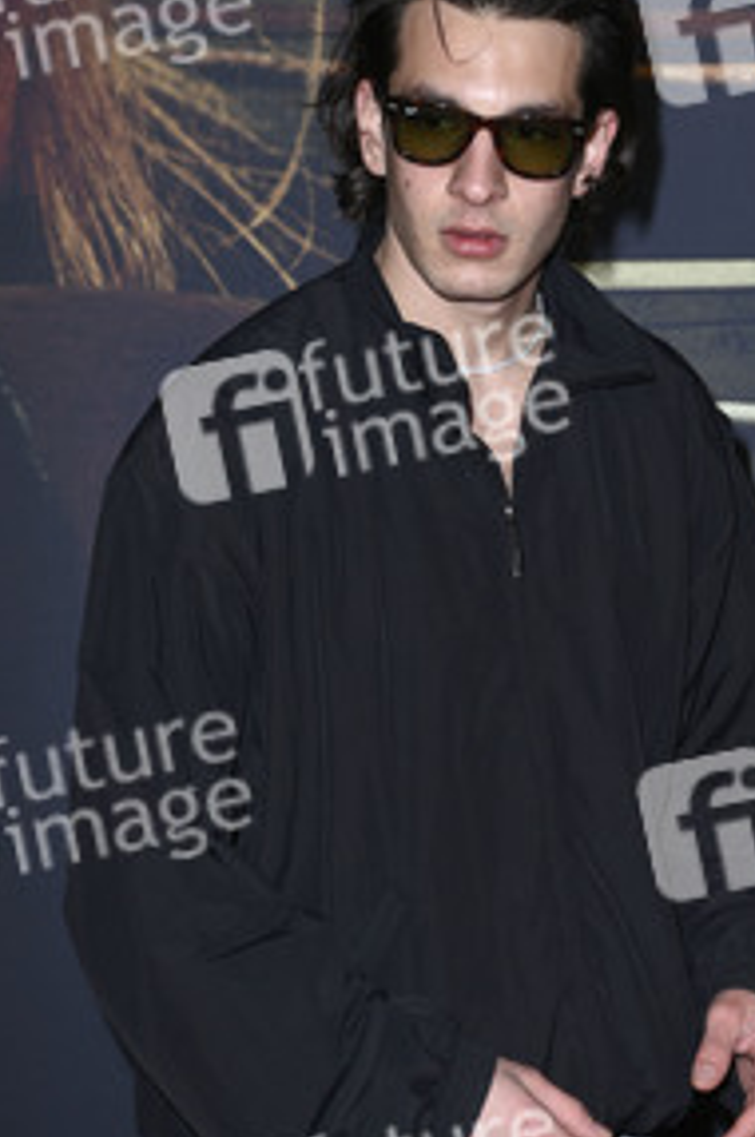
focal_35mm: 137
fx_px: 4320
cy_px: 608
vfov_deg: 15.0
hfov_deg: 10.0
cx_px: 481
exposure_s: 1/200
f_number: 5.6
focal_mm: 98
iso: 500
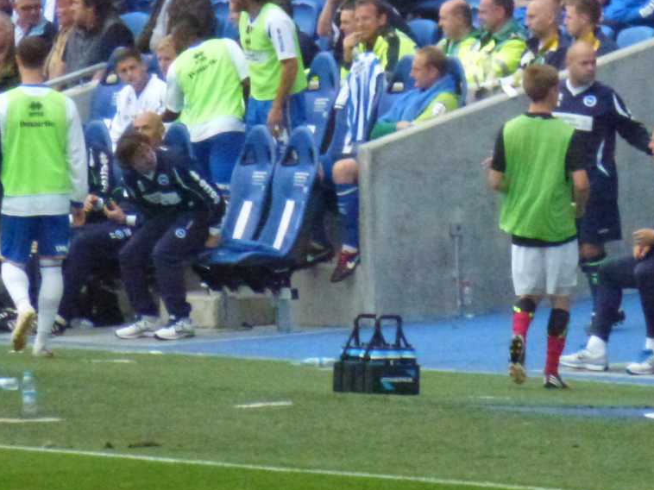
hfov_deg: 2.4
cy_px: 11
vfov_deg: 1.8
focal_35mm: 811
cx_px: 411
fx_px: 15317
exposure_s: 1/1000
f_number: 5.9
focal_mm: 68.8
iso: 1600
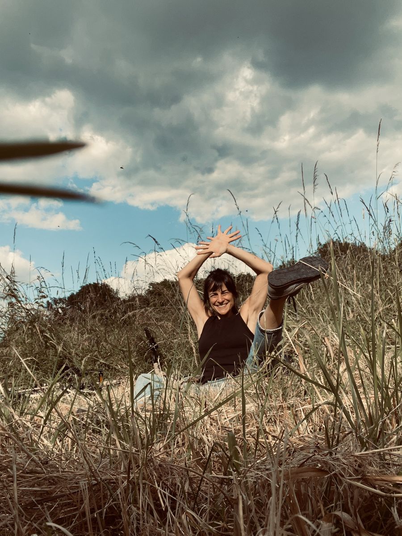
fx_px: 465
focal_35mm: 30
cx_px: 201
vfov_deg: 60.0
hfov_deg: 46.8
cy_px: 268
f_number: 2.2
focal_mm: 2.71
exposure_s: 1/1080
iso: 25
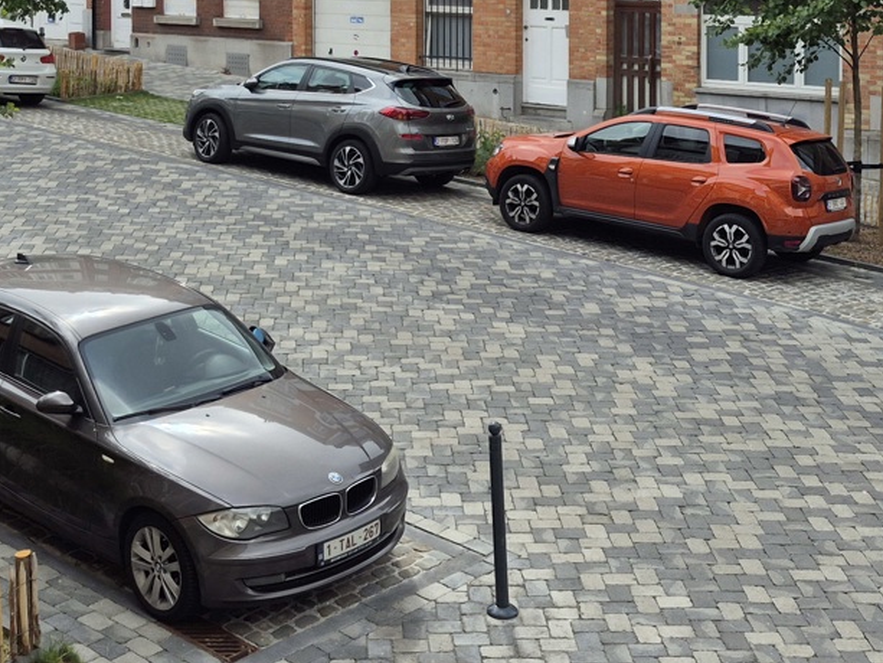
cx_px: 403
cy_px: -39
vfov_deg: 23.2
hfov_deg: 32.2
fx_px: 1531
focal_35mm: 60
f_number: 1.8
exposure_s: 1/2800
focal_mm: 5.4
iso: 25
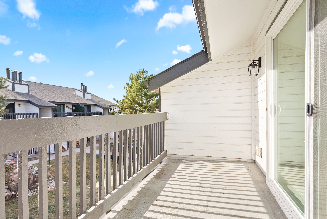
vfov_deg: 64.6
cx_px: 164
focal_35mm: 19
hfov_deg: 86.9
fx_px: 173
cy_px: 110
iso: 200
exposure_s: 1/50
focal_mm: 19
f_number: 8
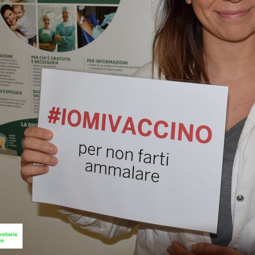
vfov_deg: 28.8
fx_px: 483
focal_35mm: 58
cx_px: 212
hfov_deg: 28.8
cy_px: 46
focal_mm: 18
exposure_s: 1/60
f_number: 3.5
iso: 100
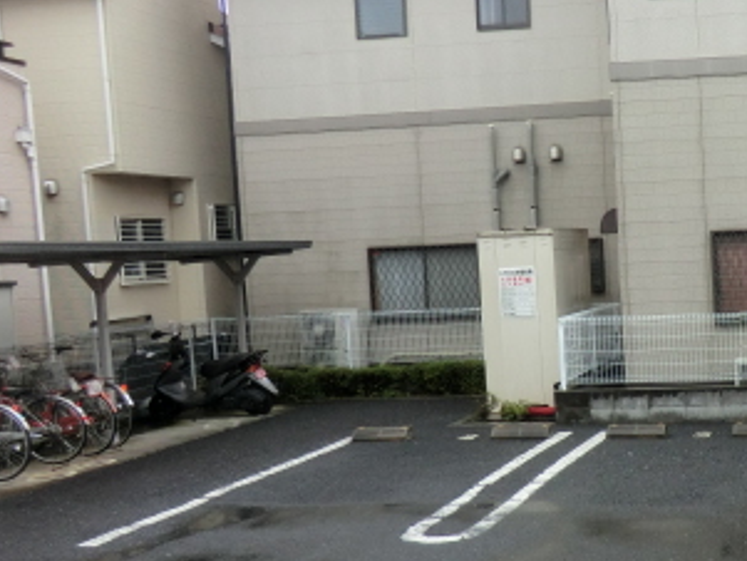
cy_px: 365
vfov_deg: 28.4
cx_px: 752
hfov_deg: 34.1
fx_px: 1101
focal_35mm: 51
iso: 80
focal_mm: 4.3
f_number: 3.2
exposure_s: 1/80
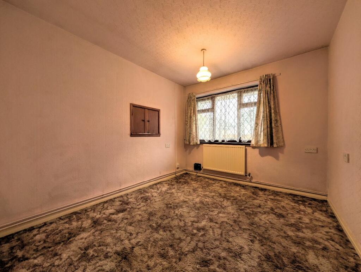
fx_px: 125
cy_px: 136
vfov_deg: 94.6
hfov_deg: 110.5
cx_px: 180
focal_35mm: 12
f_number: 1.7
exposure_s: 1/105
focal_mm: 2.02
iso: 74
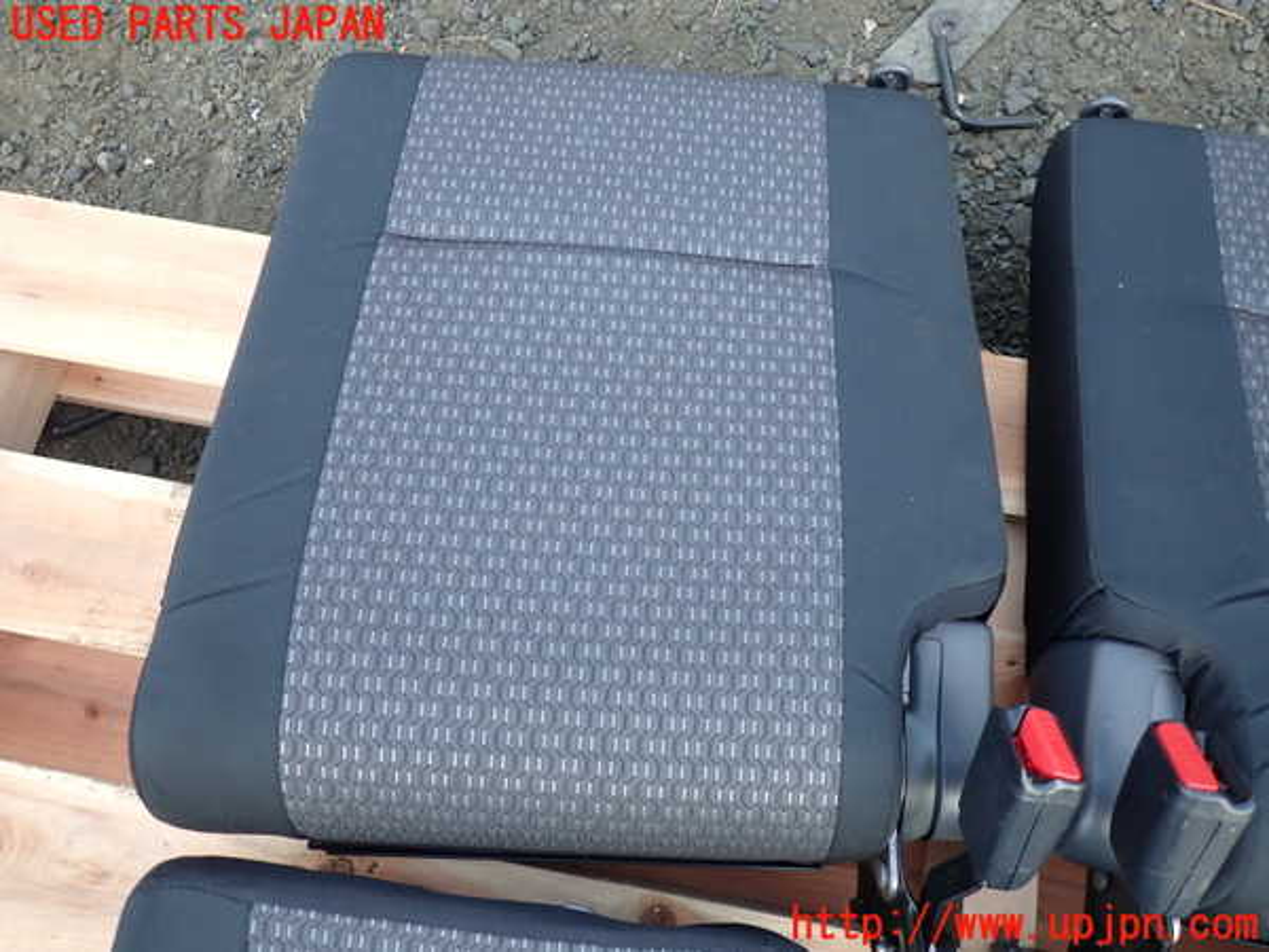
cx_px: 634
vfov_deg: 54.9
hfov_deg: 69.4
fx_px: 916
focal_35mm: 25
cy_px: 476
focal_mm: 4.5
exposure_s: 1/60
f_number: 2
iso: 160
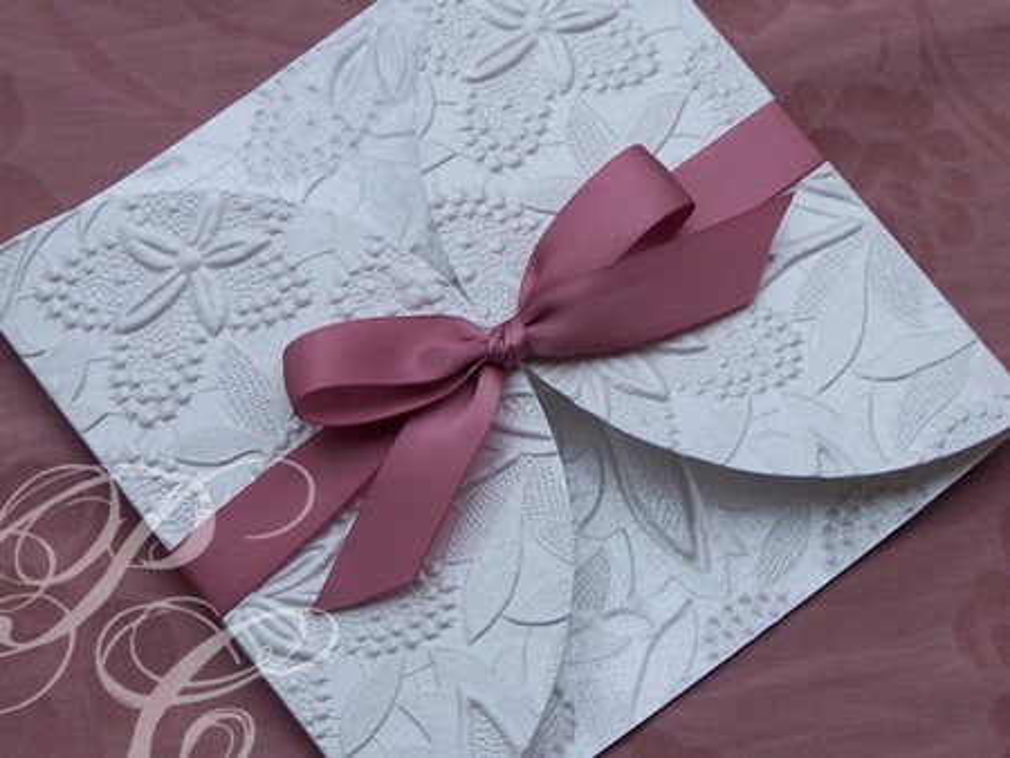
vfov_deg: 12.7
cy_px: 379
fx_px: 3416
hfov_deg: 16.8
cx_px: 505
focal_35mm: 117
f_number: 3.2
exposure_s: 1/800
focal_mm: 19.4
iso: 80
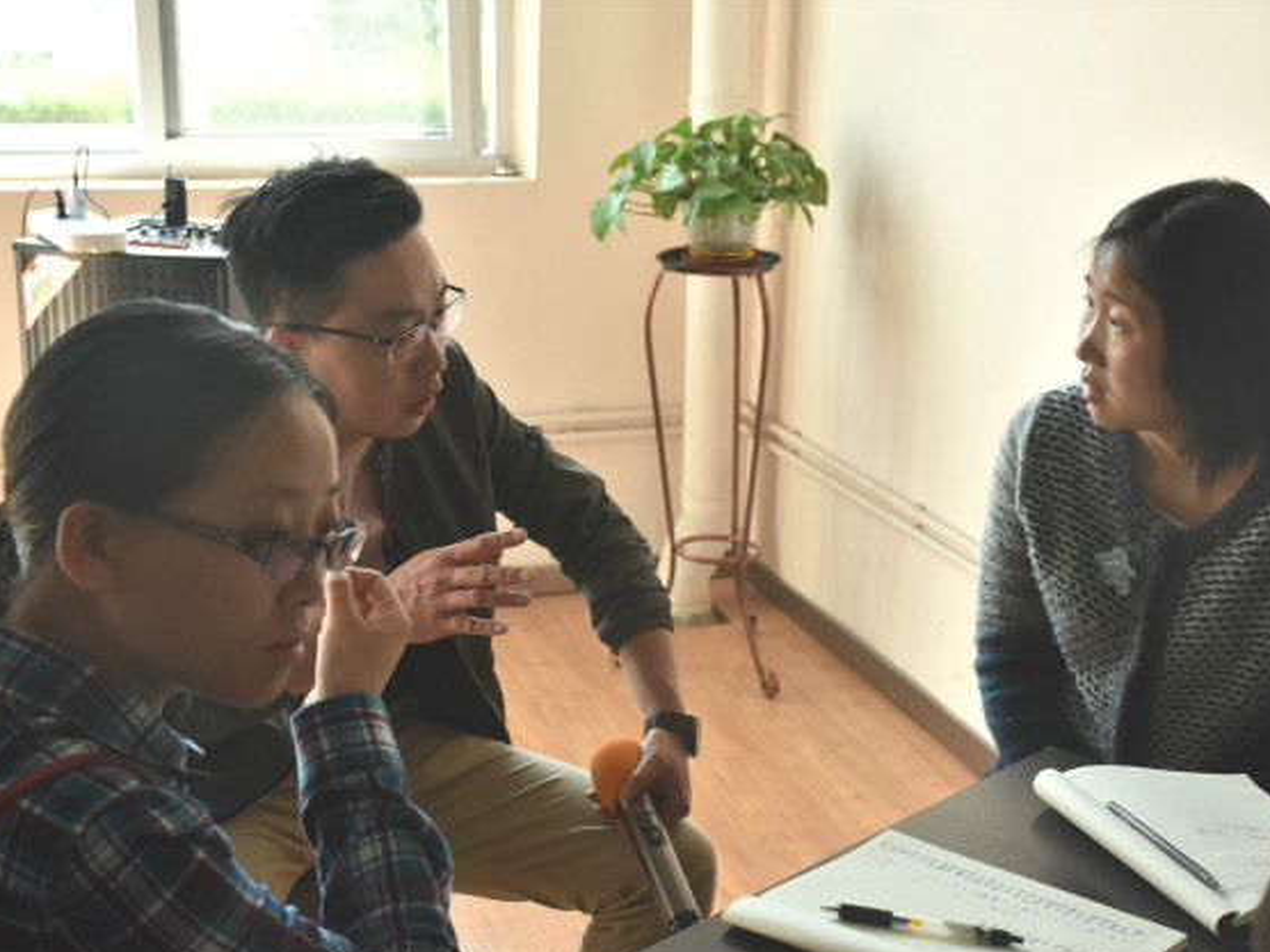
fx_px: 2311
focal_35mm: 63
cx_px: 637
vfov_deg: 23.3
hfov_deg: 30.7
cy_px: 482
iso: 800
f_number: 6.3
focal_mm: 38
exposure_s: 1/160
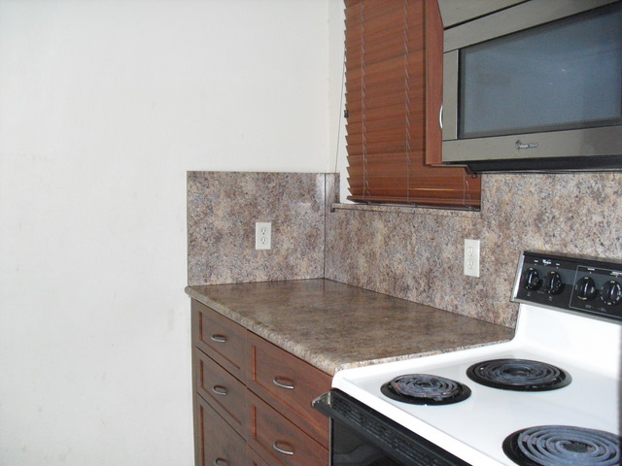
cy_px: 233
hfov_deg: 51.4
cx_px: 311
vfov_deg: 39.7
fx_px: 647
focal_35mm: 36
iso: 400
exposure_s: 1/60
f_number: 3.1
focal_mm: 6.3
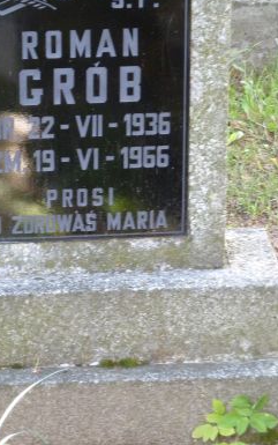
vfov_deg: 12.4
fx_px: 2046
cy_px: 187
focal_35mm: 169
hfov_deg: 7.8
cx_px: 83
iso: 400
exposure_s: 1/50
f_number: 4.4
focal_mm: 21
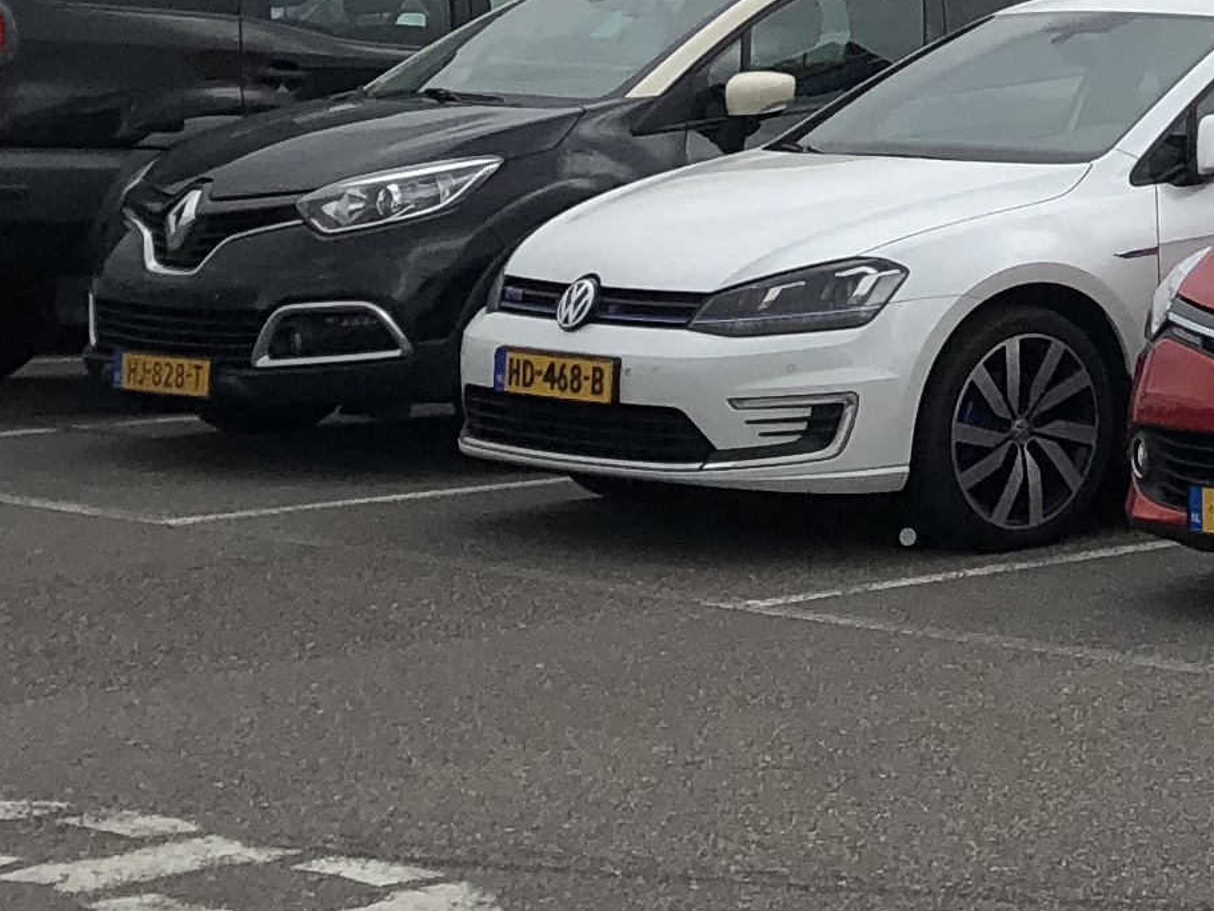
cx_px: 1764
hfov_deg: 14.9
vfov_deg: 11.1
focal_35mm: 124
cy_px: -735
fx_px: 4350
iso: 20
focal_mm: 3.99
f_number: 1.8
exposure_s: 1/3003
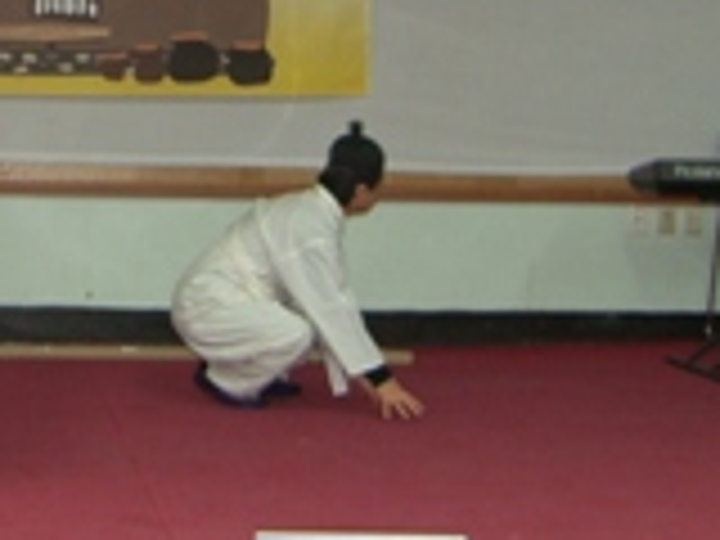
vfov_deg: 13.1
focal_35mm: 112
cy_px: 76
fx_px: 2330
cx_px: 50
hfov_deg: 17.3
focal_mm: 7.4
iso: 50
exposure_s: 1/30
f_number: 2.2
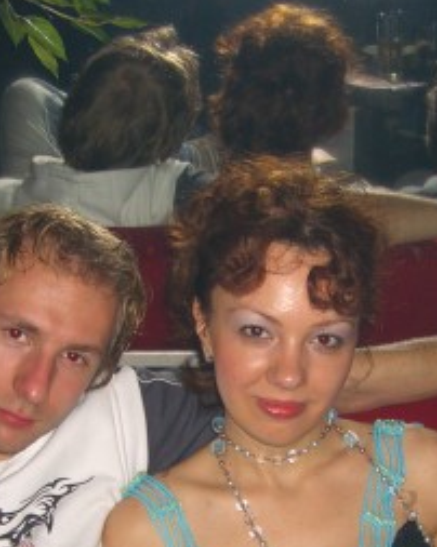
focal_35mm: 88
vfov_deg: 21.3
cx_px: 277
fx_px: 1424
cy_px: 478
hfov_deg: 17.4
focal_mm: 7.9
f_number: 2.8
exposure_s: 1/60
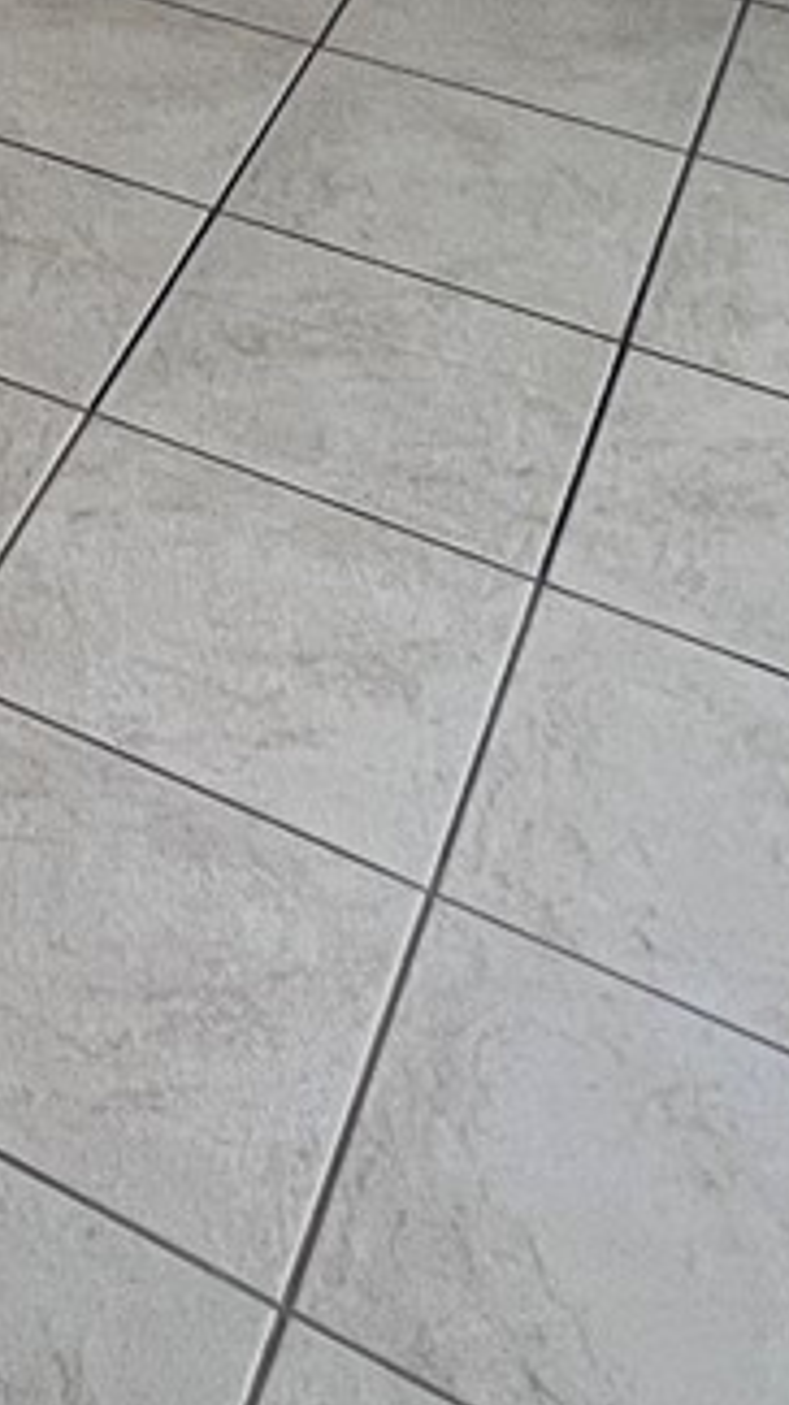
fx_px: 2606
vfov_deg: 23.4
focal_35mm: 70
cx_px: -811
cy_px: -768
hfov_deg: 14.3
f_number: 1.8
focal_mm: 1.57
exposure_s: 1/120
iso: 200
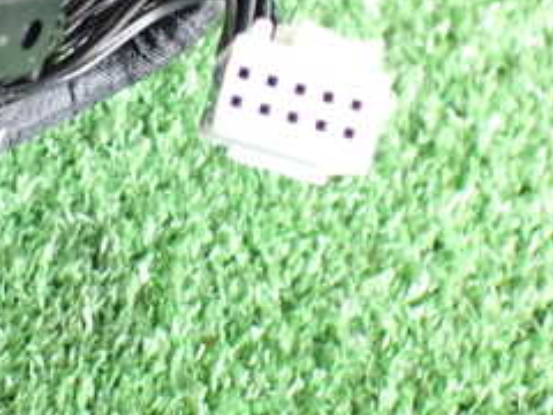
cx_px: 122
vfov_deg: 19.4
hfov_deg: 25.6
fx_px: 1198
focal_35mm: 75
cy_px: 67
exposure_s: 1/40
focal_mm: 5.4
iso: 800
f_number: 2.3
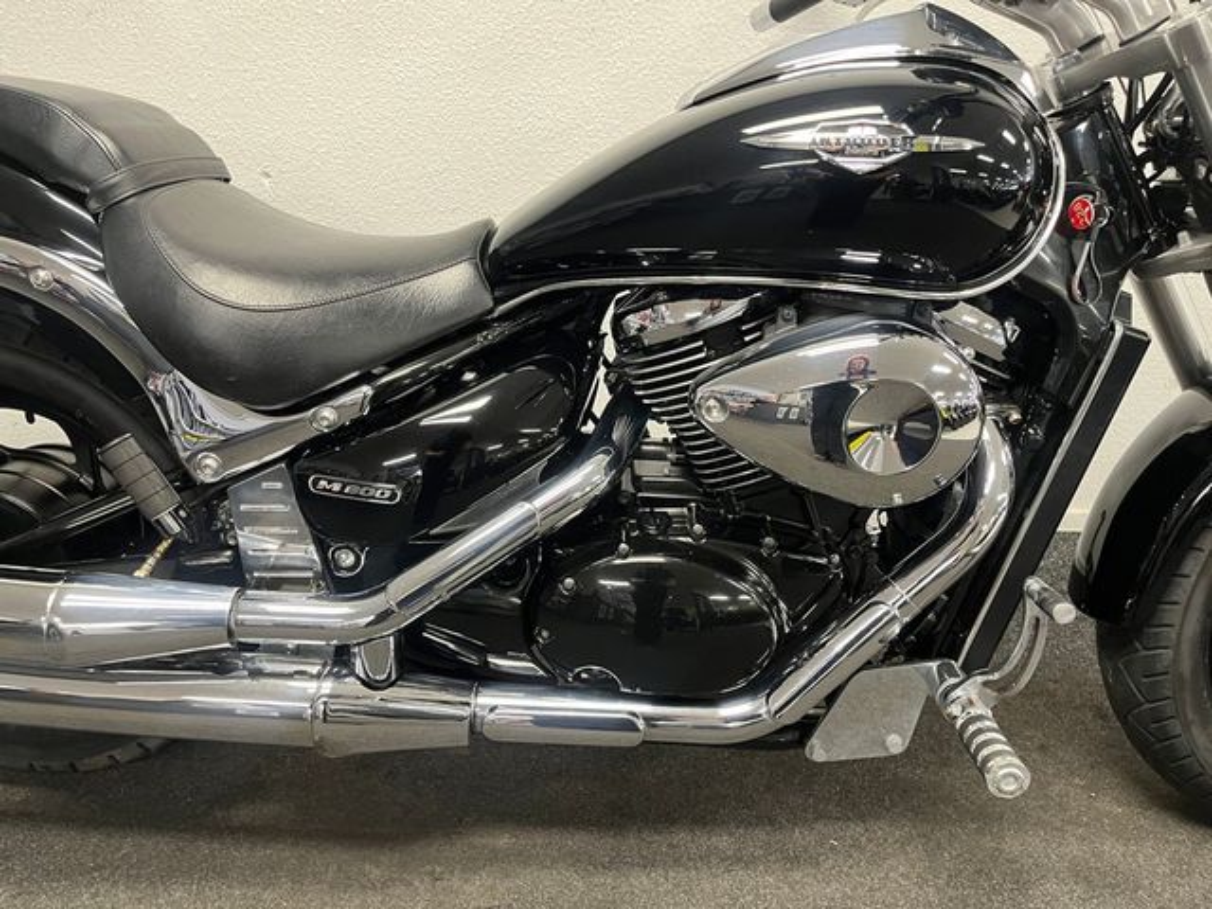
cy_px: 454
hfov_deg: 67.3
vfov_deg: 53.1
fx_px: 910
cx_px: 606
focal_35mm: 26
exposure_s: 1/50
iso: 320
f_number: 1.6
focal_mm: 5.1
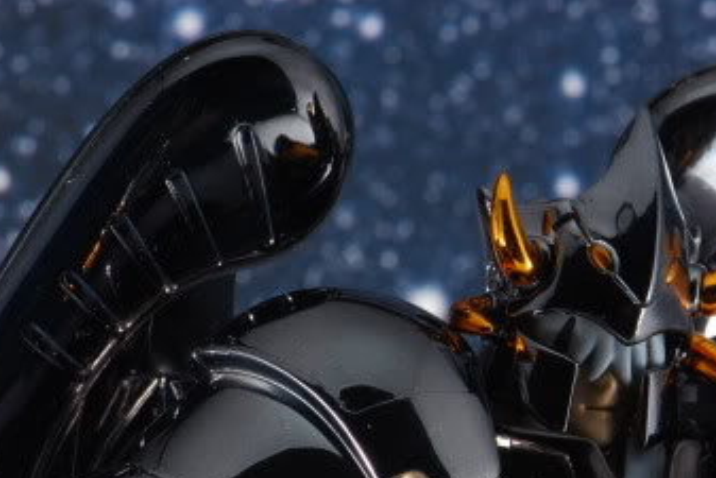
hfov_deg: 6.9
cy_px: 433
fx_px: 5948
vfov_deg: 4.6
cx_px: 545
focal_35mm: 299
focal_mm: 105
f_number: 16
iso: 400
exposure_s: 1/60
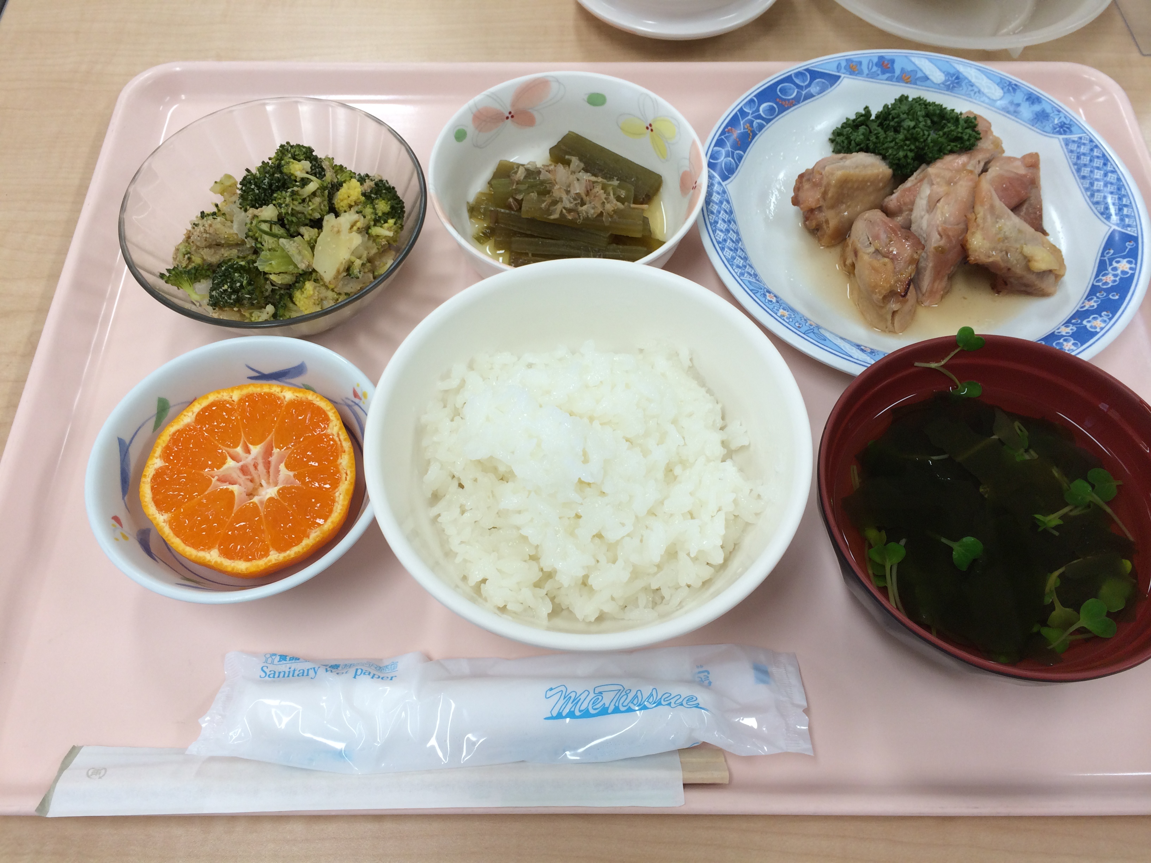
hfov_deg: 60.0
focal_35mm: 30
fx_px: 998
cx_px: 576
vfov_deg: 46.8
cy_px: 432
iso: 50
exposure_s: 1/50
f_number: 2.2
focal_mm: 4.12
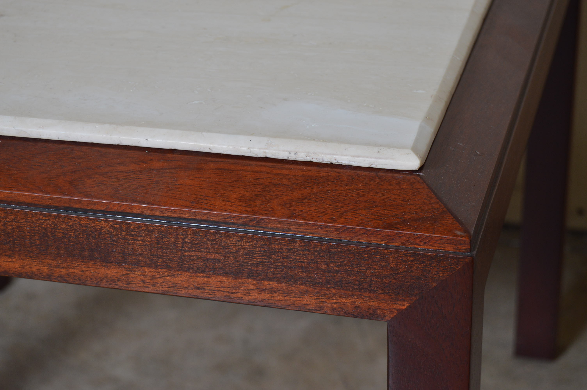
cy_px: 195
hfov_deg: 24.6
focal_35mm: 82
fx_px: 1344
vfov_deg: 16.5
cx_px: 294
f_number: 6.3
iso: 400
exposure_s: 1/80
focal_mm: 55
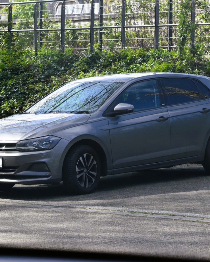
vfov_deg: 13.9
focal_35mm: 139
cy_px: 131
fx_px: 1077
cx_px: 109
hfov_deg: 11.1
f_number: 8
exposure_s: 1/250
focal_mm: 65
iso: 360
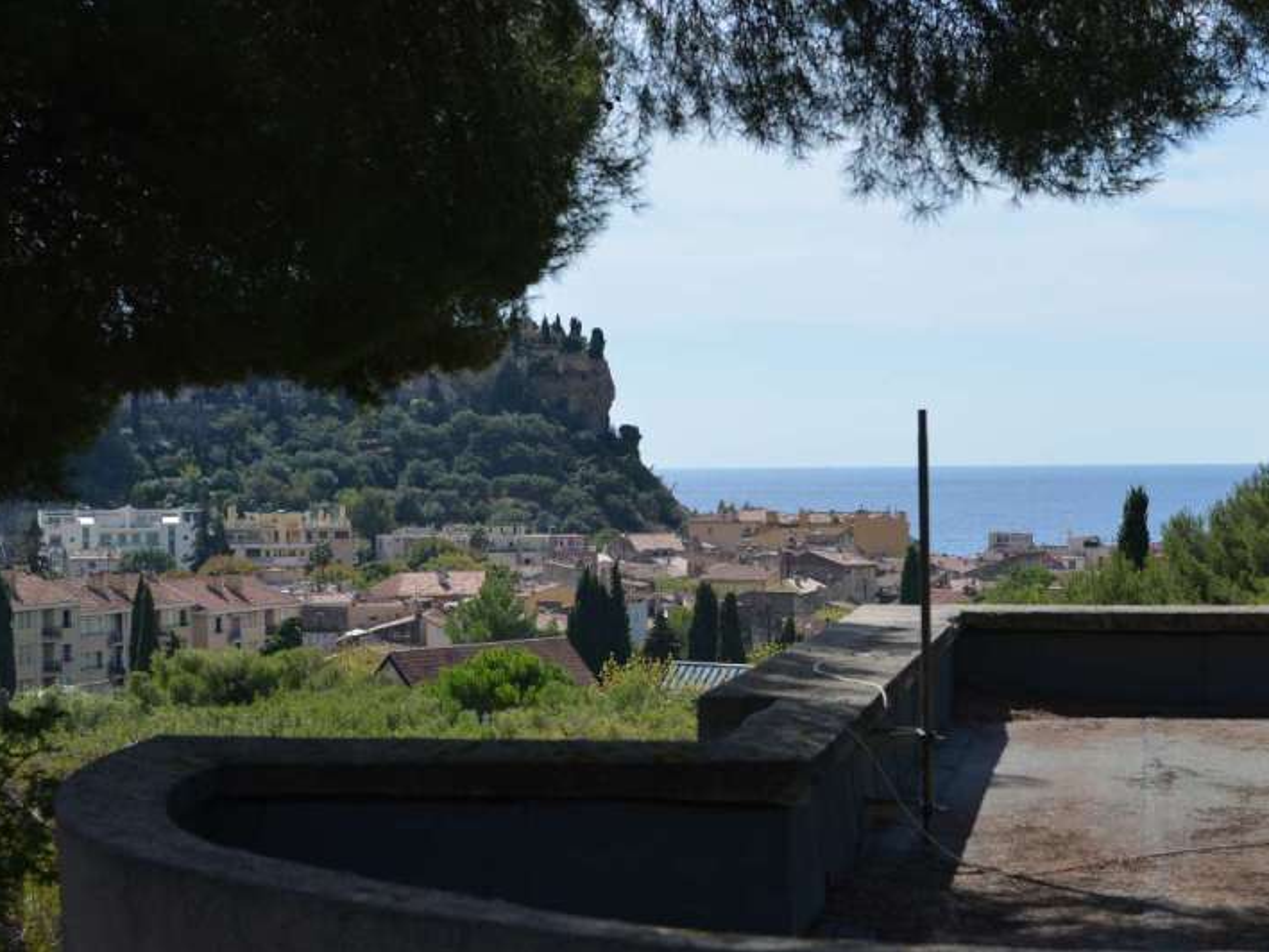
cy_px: 476
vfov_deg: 19.4
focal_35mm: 76
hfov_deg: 25.7
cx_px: 653
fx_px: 2787
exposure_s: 1/200
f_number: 7.1
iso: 125
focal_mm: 70
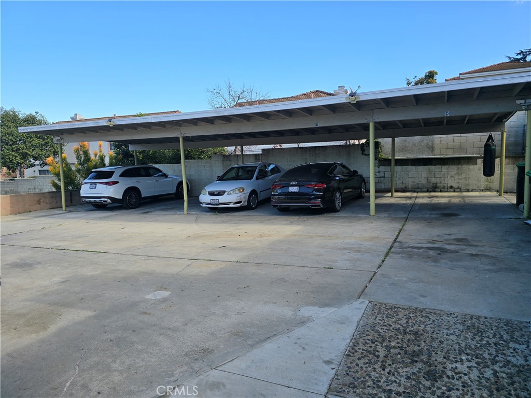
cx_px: 266
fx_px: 353
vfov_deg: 58.9
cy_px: 199
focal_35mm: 23
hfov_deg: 73.9
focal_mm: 6.3
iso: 12
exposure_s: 1/335
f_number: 1.7
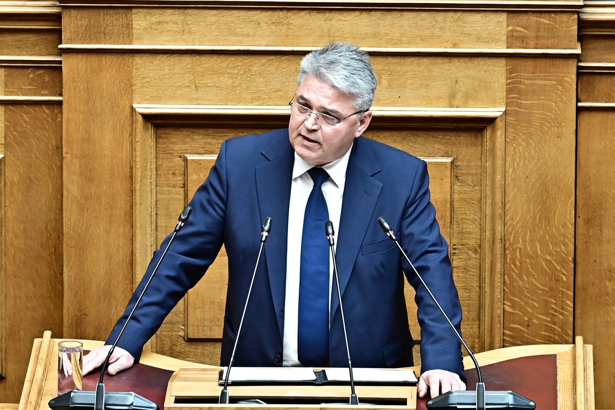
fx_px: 5125
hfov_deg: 6.9
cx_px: 308
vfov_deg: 4.6
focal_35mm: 300
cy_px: 205
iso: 1600
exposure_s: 1/500
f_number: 3.2
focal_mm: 200
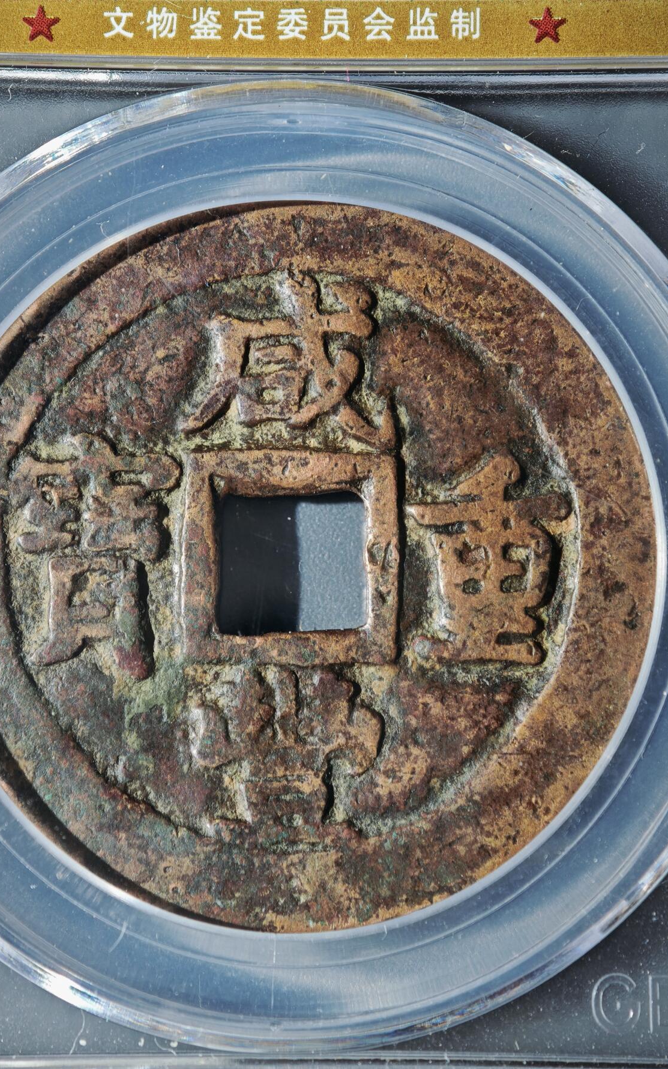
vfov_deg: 27.5
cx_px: 304
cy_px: 540
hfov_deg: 17.4
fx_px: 2185
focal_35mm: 75
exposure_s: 1/105
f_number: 2
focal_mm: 9
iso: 100
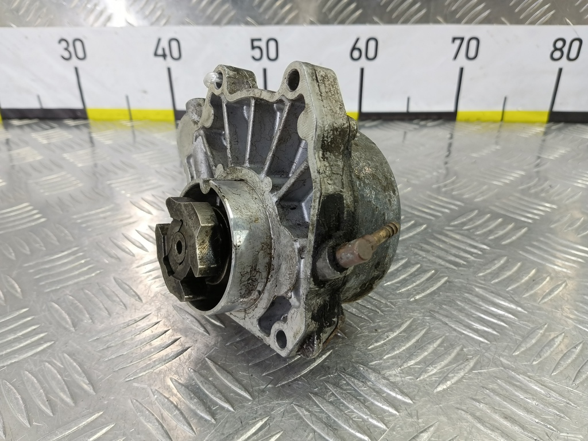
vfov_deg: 58.9
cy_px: 220
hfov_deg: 73.9
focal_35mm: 23
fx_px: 391
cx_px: 294
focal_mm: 4.11
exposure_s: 1/50
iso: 168
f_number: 1.6
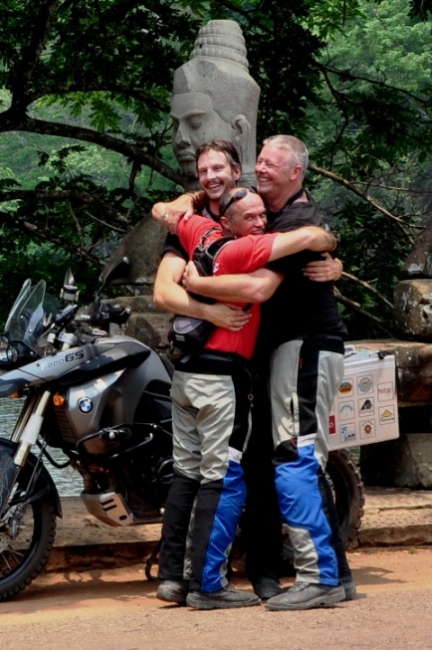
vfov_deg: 45.0
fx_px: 785
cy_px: 325
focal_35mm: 44
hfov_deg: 30.8
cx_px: 216
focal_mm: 29
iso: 200
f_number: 10
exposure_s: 1/250
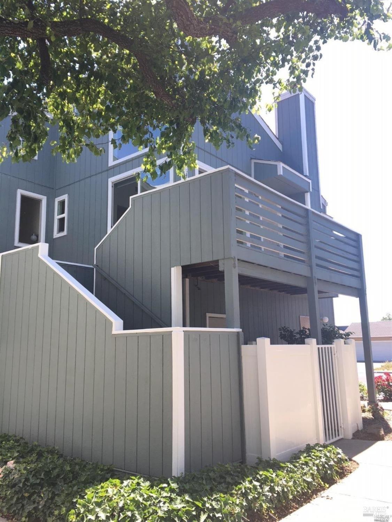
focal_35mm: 29
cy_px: 261
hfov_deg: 48.2
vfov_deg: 61.6
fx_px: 438
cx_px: 196
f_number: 2.2
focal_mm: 4.15
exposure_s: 1/244
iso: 25
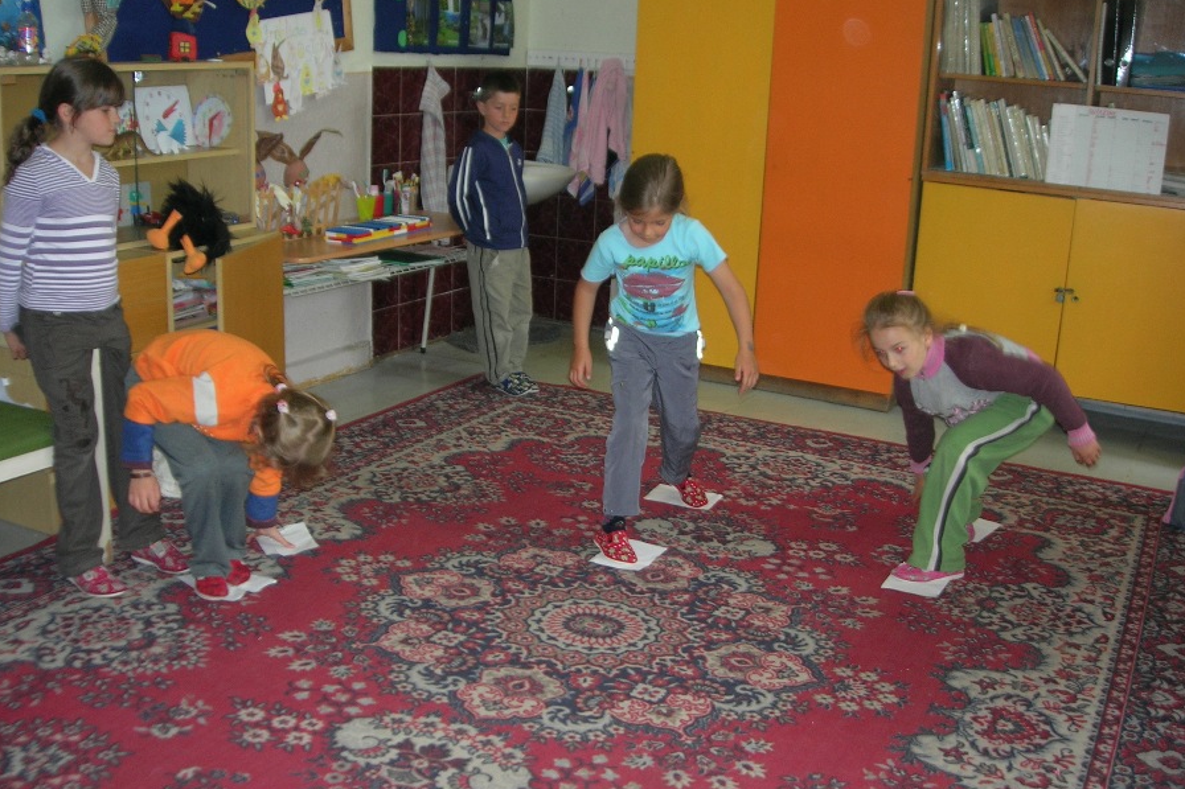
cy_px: 419
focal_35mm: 40
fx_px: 1316
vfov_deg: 33.4
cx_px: 592
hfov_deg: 48.5
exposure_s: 1/60.1
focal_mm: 7.8
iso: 78
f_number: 2.8
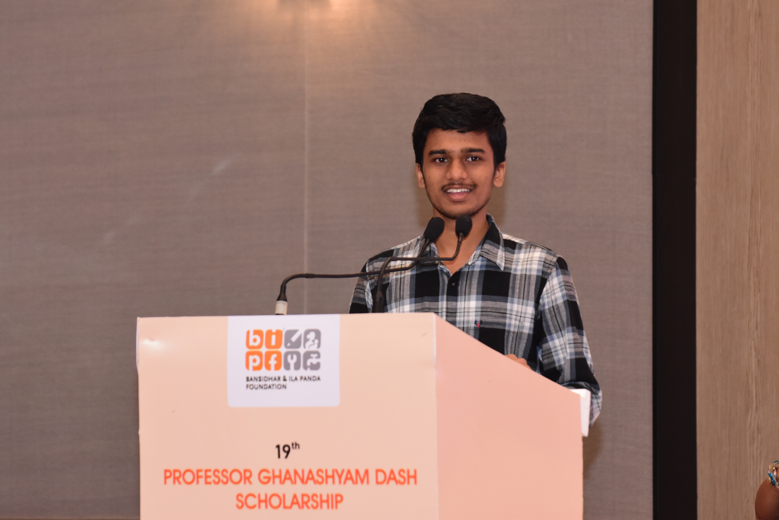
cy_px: 260
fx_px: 4057
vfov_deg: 7.3
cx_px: 390
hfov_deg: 11.0
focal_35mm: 188
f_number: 5.6
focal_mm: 125
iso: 1600
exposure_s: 1/200
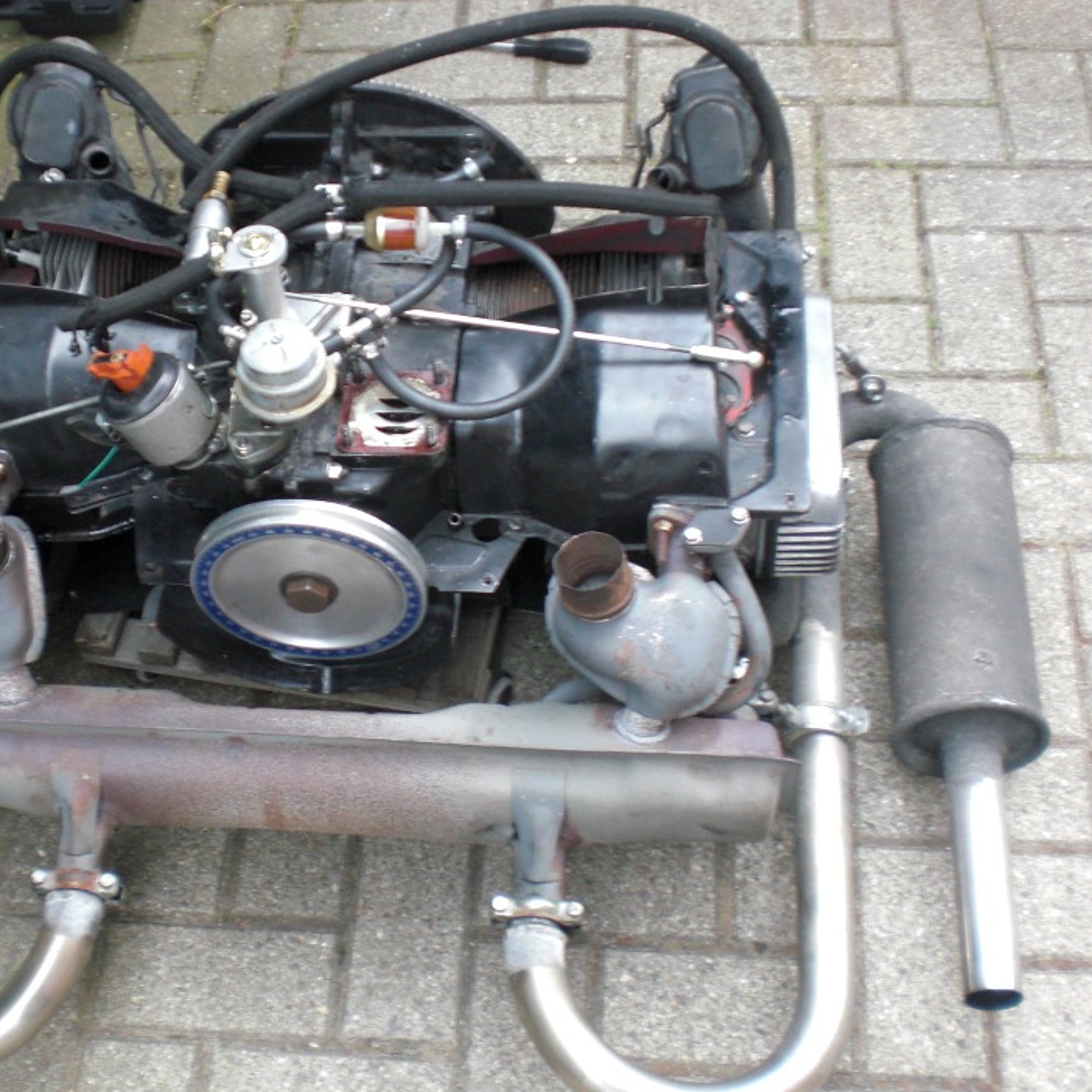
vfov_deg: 34.7
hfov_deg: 34.4
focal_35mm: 49
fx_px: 1749
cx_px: 372
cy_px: 509
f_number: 3.1
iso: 200
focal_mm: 6.3
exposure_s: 1/125
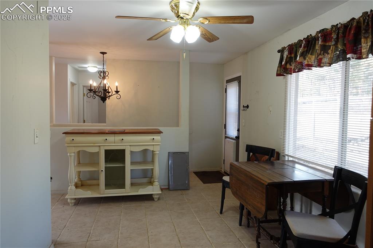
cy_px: 124
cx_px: 186
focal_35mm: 24
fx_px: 249
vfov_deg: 53.1
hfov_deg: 73.8
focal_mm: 9.4
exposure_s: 1/30
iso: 125
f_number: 3.2
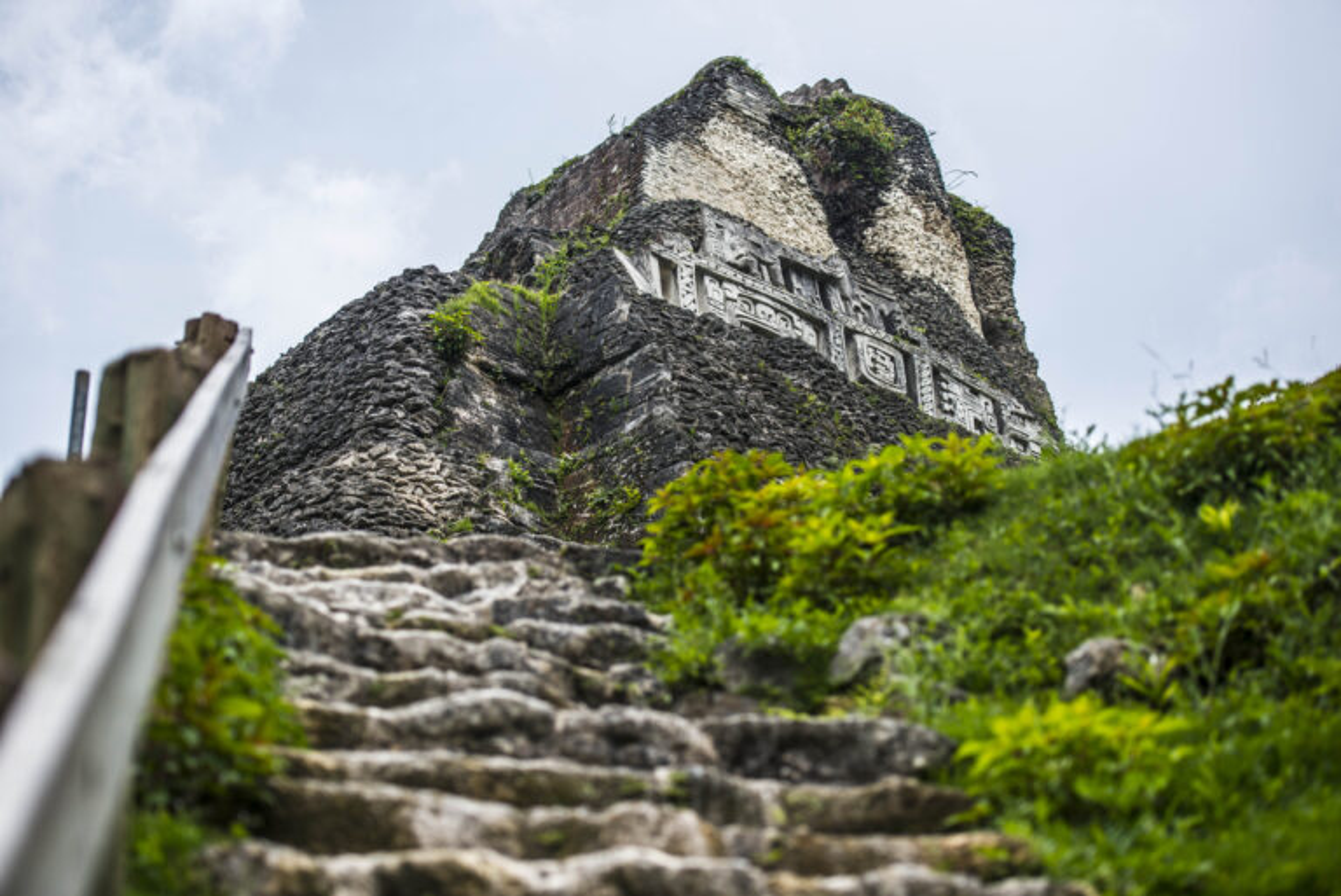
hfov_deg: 28.8
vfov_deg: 19.5
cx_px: 670
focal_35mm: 70
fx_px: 2609
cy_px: 448
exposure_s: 1/8000
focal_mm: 70
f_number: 3.2
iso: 320
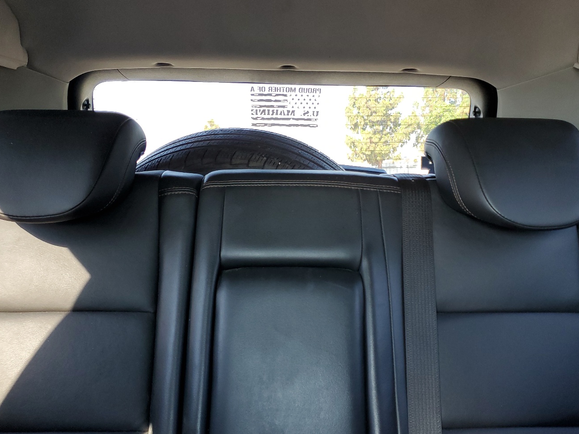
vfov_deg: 44.2
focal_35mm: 32
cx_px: 289
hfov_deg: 56.8
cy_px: 213
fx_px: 535
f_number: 1.5
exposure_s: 1/120
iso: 75
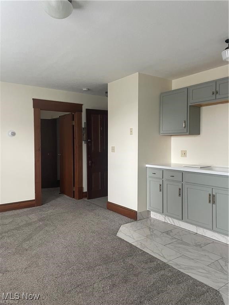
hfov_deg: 53.1
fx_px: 229
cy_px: 152
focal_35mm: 26
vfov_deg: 67.3
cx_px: 114
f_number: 1.6
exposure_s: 1/87
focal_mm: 4.2
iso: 125
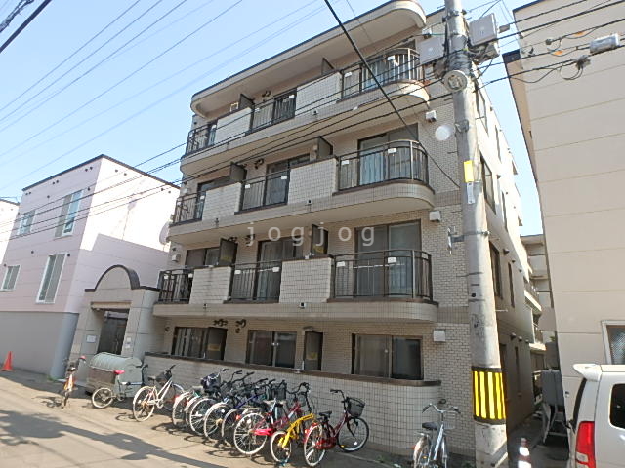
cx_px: 312
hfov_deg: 79.0
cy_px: 234
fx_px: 379
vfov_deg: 63.4
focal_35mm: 21
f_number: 3.5
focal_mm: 3.7
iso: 125
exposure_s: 1/500
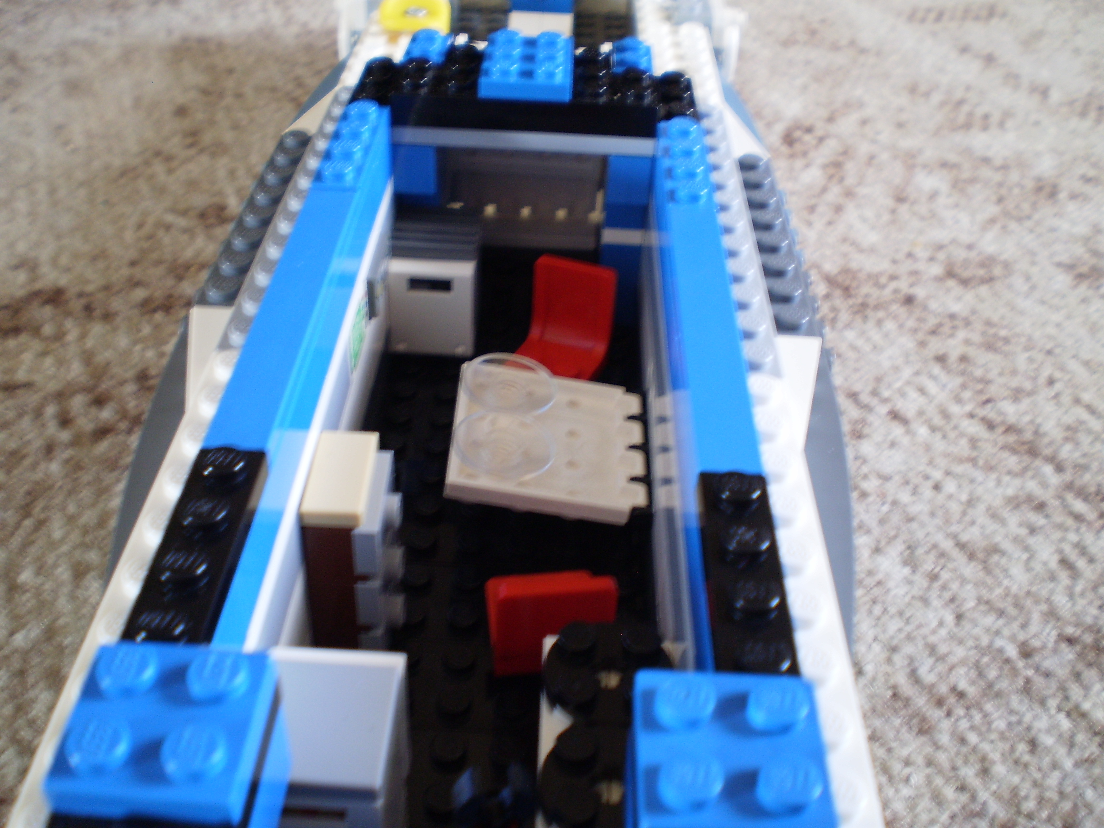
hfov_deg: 51.4
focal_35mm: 36
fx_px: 1148
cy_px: 414
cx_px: 552
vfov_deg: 39.7
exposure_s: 1/6
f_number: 3.1
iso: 125
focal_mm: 6.3
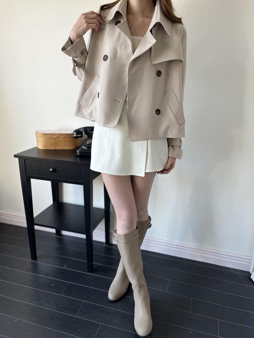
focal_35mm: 26
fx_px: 254
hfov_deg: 53.1
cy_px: 169
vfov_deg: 67.3
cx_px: 127
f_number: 1.6
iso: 125
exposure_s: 1/121
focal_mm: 5.1
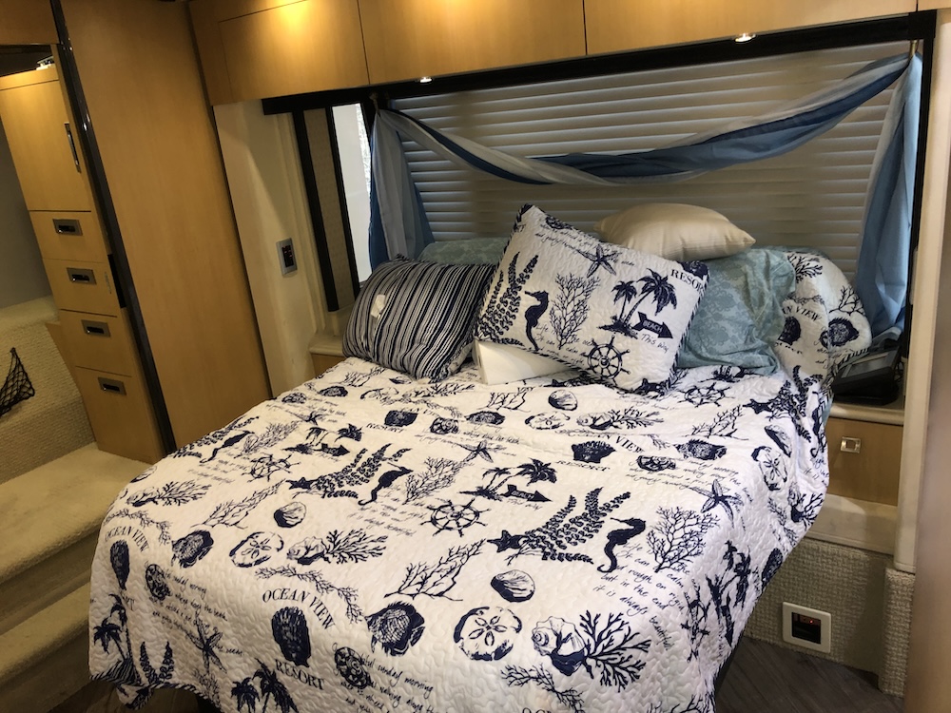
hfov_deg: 63.4
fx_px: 769
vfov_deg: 49.7
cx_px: 476
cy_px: 356
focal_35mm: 28
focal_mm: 4
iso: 80
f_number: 1.8
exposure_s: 1/15
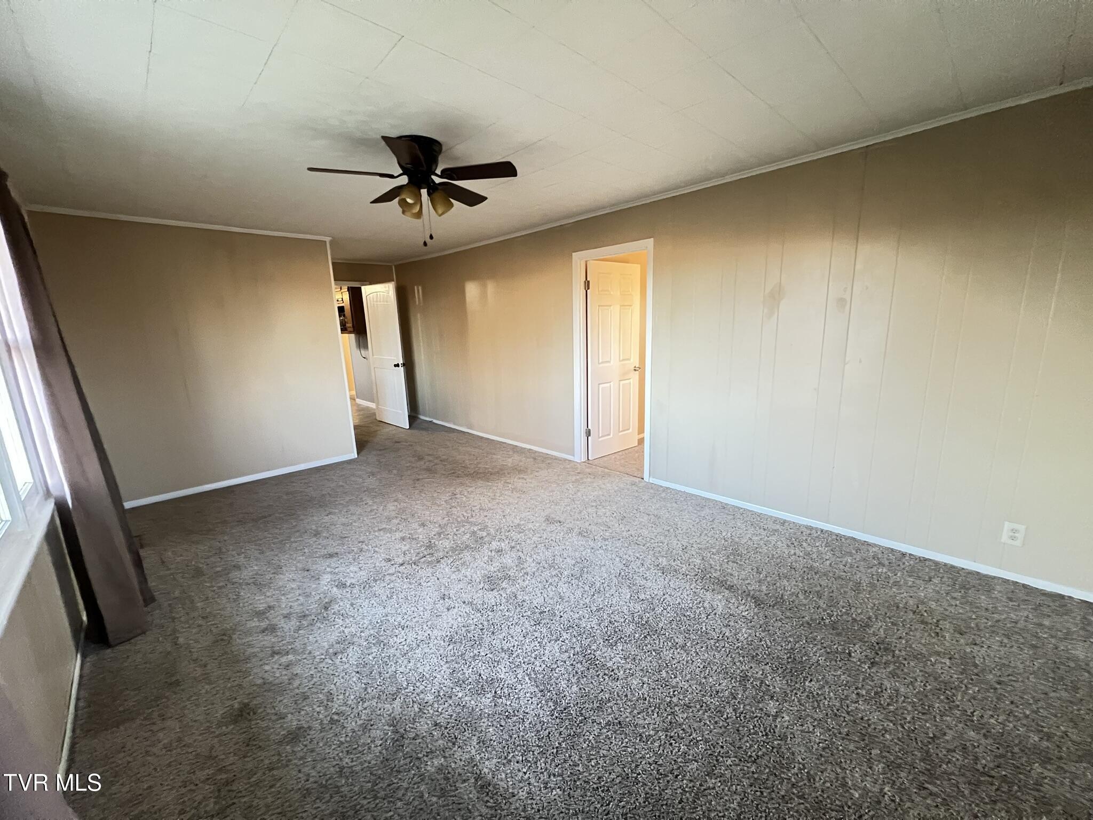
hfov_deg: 106.2
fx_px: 410
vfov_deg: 89.9
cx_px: 546
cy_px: 410
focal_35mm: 13
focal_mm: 1.57
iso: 800
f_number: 1.8
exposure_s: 1/60
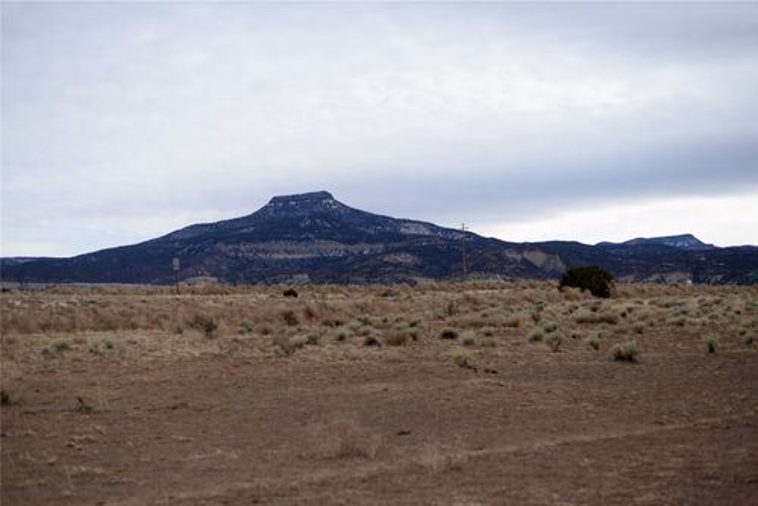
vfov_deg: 27.0
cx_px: 379
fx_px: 1053
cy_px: 253
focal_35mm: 50
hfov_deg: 39.6
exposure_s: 1/2500
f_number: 2.5
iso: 100
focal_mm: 50
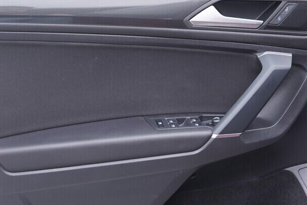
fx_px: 520
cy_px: 136
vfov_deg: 22.2
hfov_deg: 32.9
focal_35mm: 61
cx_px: 158
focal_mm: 24
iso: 200
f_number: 2.8
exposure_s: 1/40
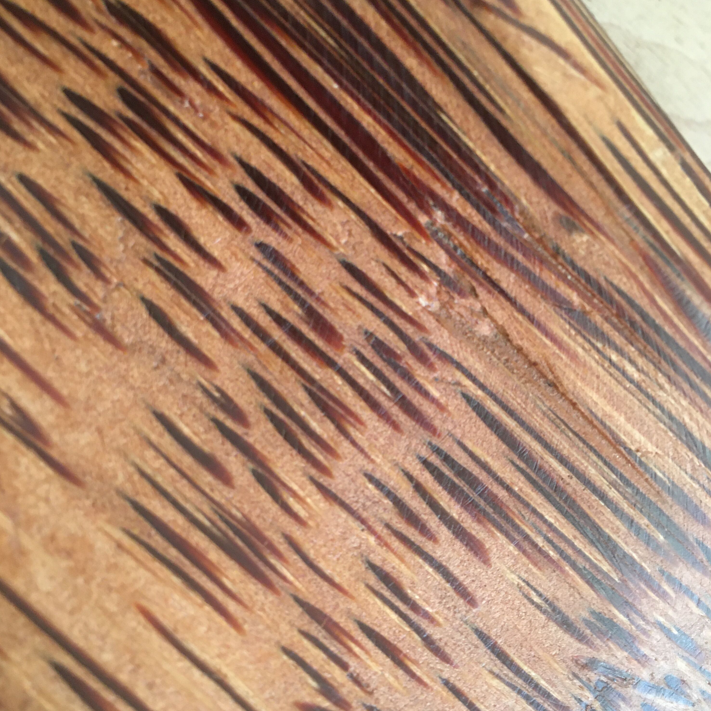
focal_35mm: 35
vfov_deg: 47.2
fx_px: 813
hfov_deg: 47.2
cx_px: 356
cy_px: 384
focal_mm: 4.15
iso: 160
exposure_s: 1/33
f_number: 2.2
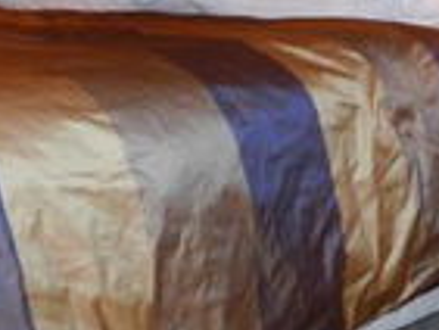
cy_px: -103
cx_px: 268
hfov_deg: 20.6
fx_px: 1206
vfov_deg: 14.9
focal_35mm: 95
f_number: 2.8
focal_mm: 6
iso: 200
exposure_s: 1/30
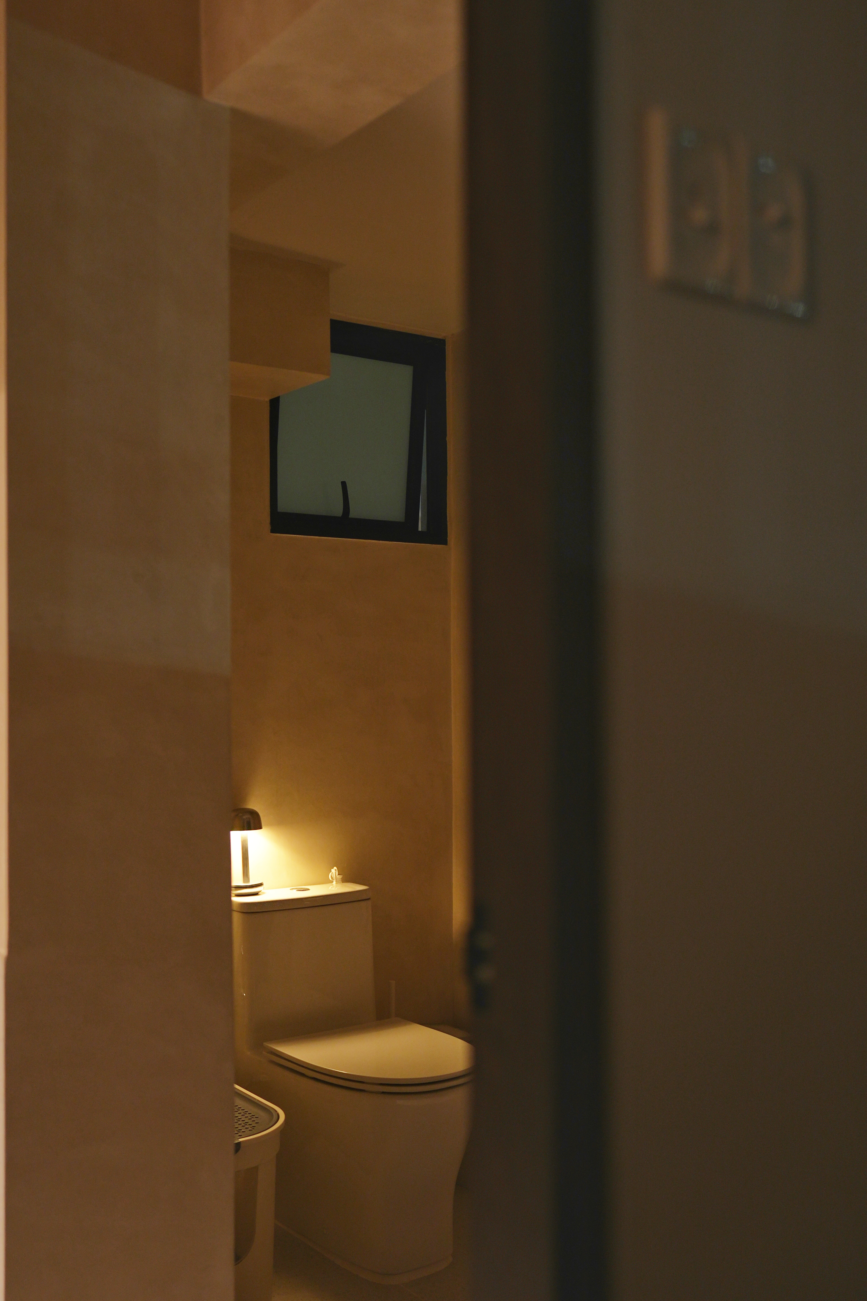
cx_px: 434
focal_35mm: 36
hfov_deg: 36.9
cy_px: 650
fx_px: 1300
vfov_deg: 53.1
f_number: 1.4
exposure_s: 1/8
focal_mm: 24
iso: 160
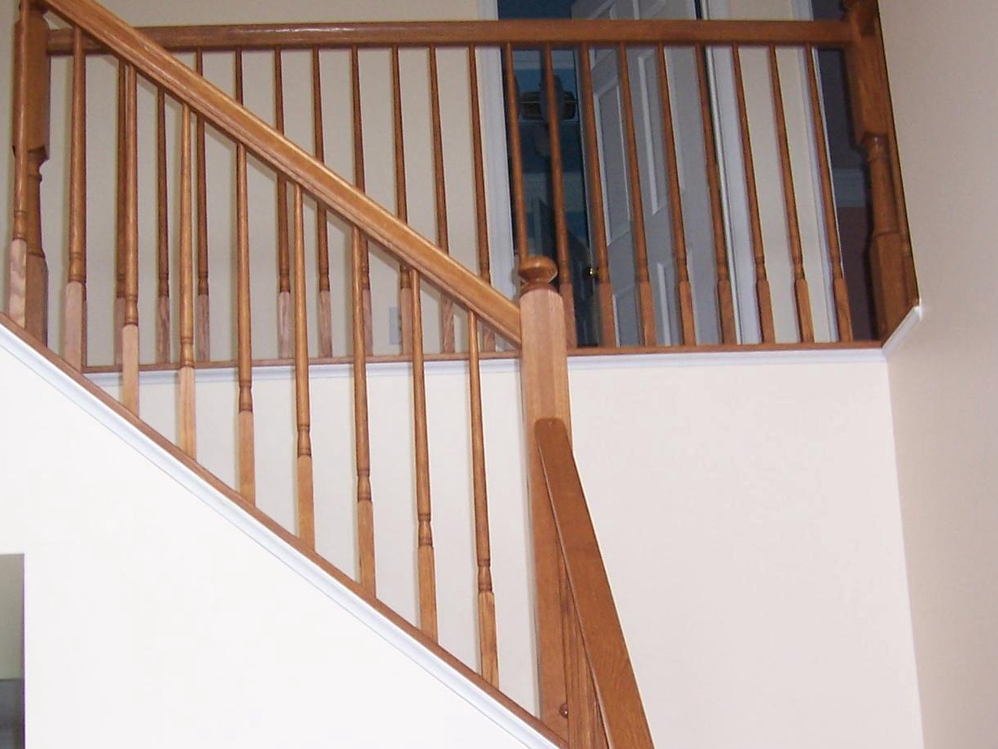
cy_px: 611
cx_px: 457
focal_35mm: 60
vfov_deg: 24.0
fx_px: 1730
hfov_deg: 32.2
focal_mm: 6
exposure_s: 1/60
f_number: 3
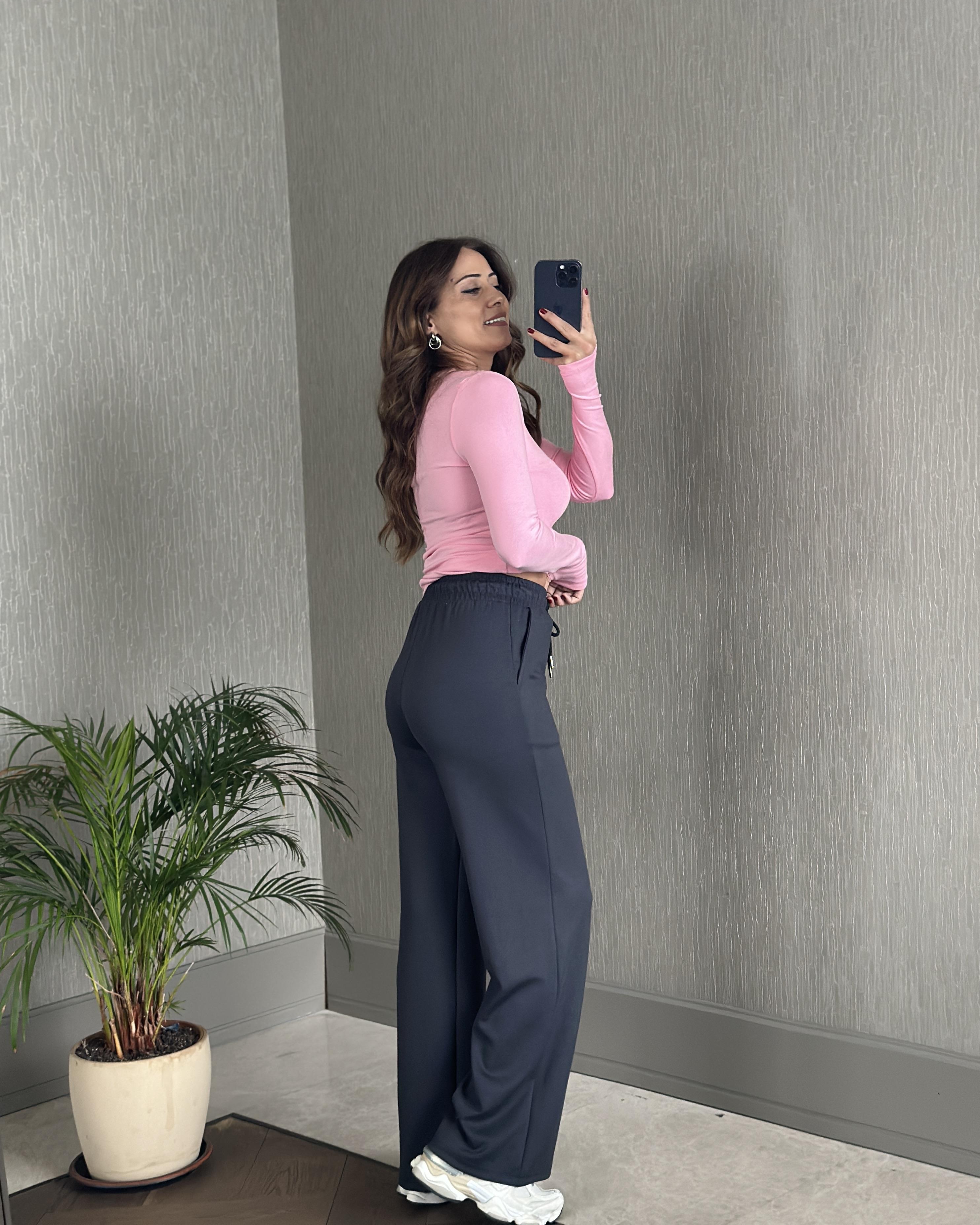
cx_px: 494
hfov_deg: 29.7
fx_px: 1849
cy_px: 664
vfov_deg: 36.6
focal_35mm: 51
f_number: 1.78
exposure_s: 1/47
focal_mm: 6.86
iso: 400
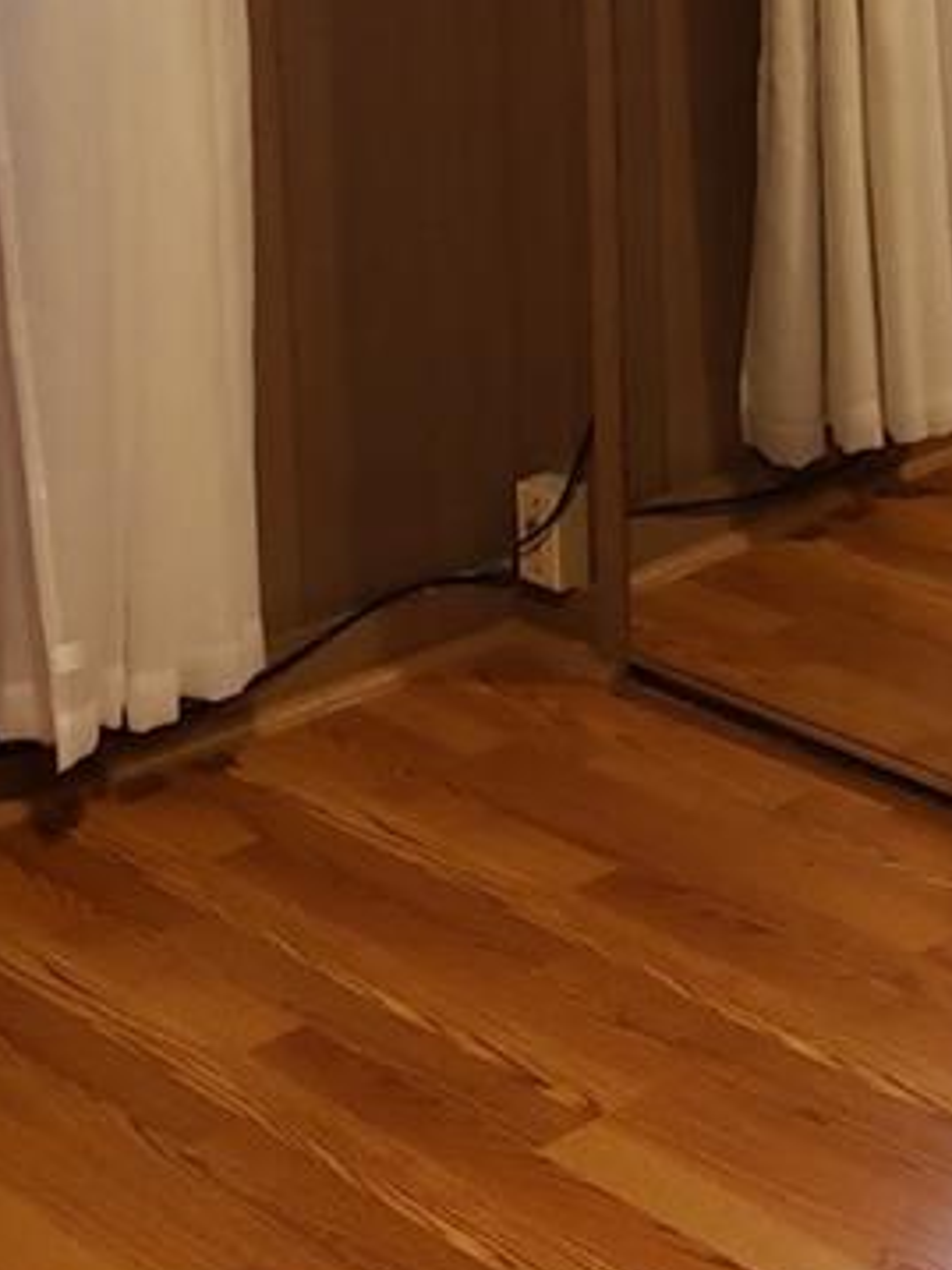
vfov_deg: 21.5
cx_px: 1048
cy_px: -67
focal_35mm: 87
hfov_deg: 16.5
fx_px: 3192
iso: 320
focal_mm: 4.3
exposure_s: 1/60
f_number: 1.5
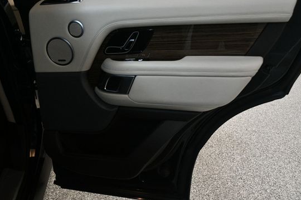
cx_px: 147
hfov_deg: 58.8
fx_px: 267
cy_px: 89
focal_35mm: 32
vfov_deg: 41.0
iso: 1600
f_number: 3.5
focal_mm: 18
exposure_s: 1/125
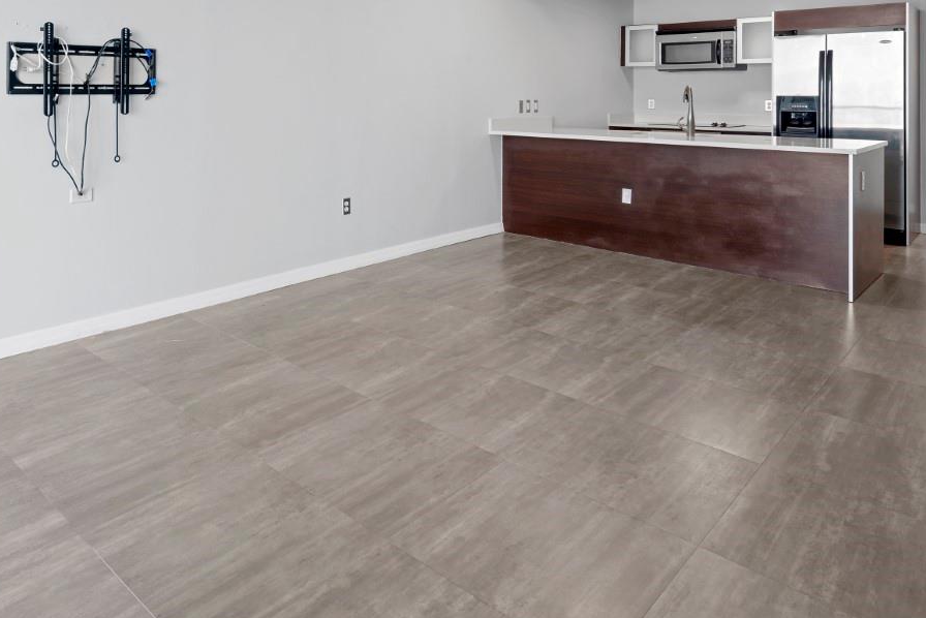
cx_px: 333
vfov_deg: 49.7
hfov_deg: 70.0
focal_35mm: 25
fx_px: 643
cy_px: 171
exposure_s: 1/2
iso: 125
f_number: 10
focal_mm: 14
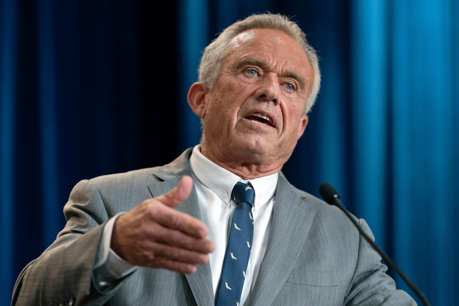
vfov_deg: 6.9
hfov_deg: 10.3
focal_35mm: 200
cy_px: 153
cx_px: 230
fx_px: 2550
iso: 1250
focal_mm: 200
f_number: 2.8
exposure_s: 1/200
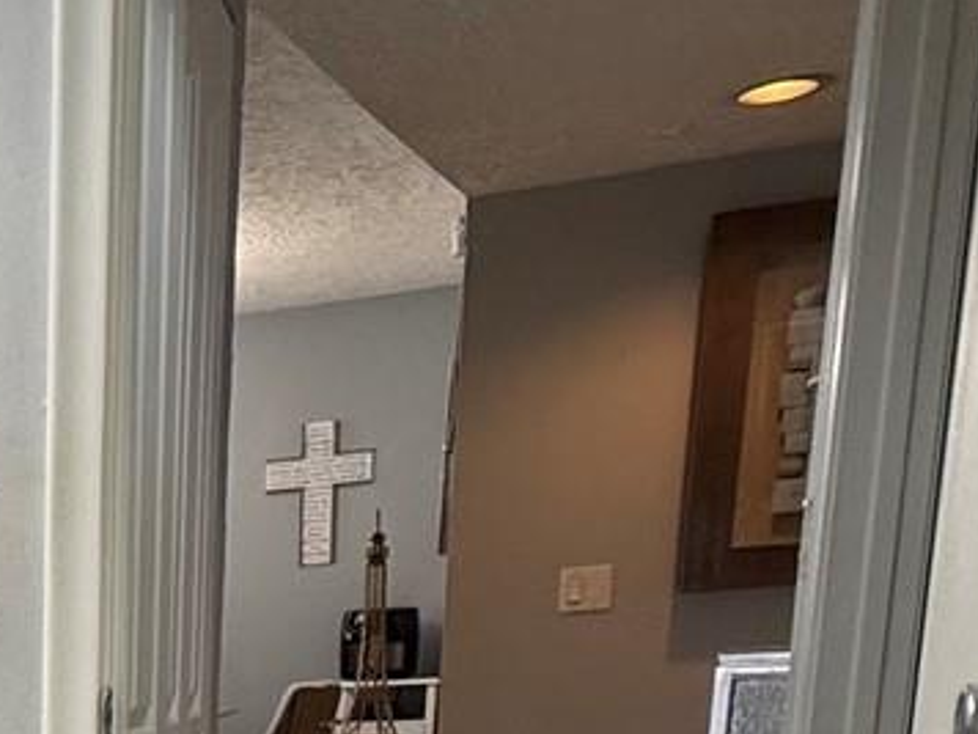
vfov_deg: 20.3
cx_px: -525
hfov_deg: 23.7
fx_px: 1780
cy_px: 1069
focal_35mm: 63
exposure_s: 1/120
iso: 125
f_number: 2.2
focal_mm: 2.22
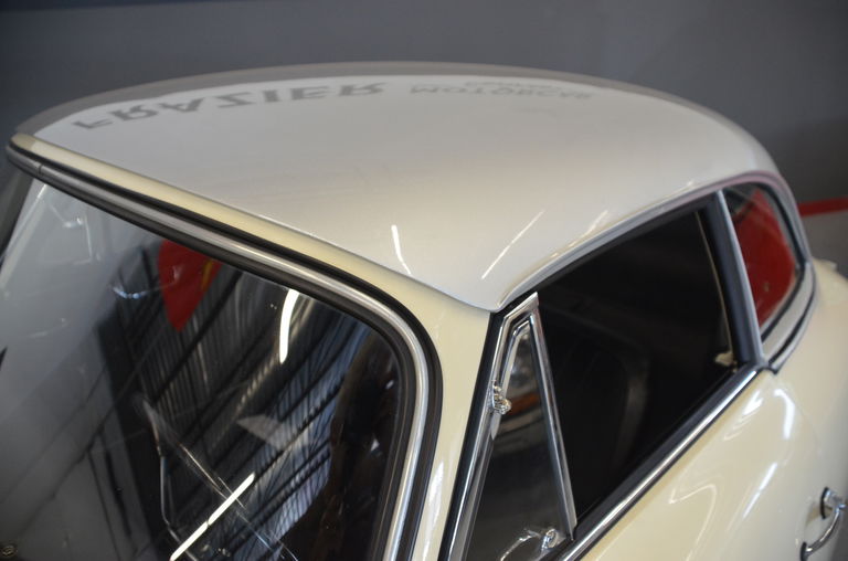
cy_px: 280
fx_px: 634
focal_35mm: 27
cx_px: 424
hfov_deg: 67.5
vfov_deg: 47.7
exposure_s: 1/30
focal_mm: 18
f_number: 3.5
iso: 1250
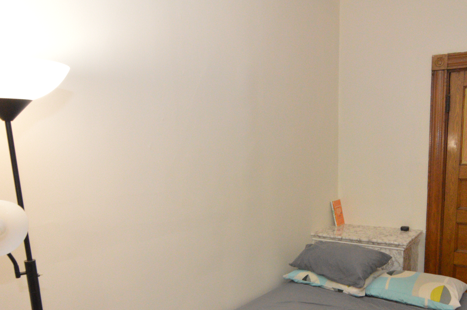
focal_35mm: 28
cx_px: 310
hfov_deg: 63.9
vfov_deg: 44.9
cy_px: 229
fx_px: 363
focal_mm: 12
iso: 3200
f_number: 9
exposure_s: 1/60
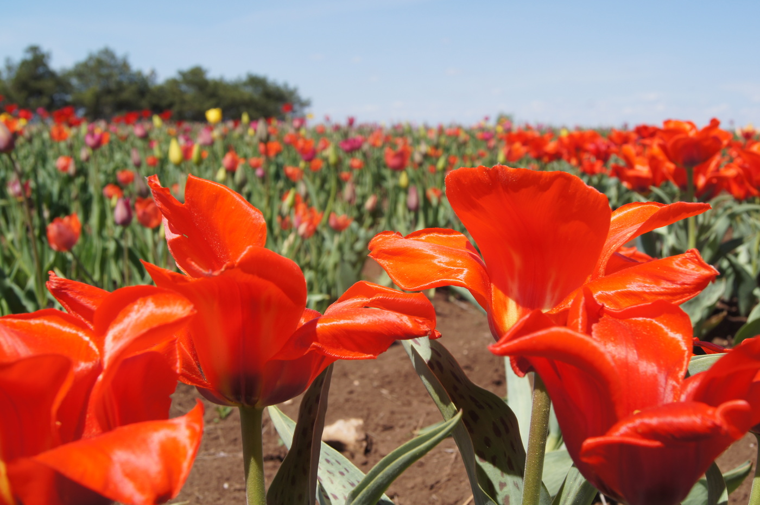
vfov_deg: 29.8
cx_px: 380
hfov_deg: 43.6
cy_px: 252
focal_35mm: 45
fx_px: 949
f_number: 13
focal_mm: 30
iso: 100
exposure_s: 1/125
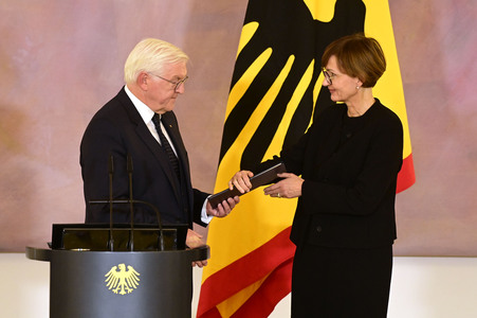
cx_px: 238
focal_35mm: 220
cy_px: 159
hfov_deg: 9.4
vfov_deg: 6.2
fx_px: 2913
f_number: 5.6
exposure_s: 1/320
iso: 10000
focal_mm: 220
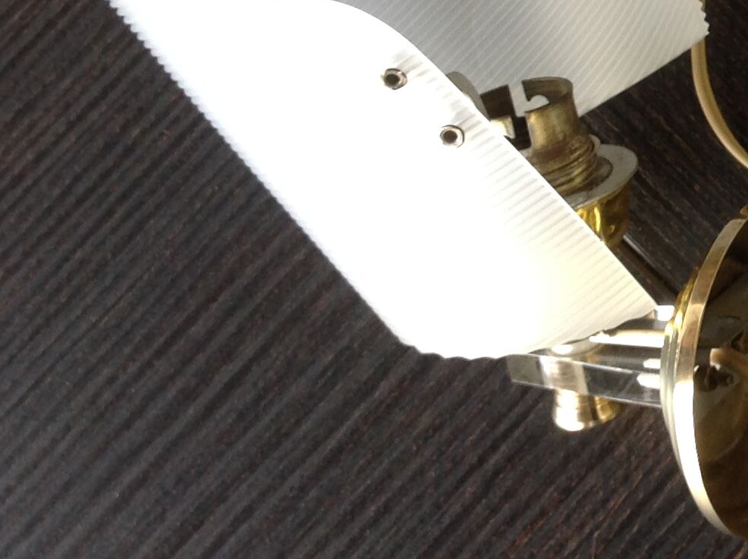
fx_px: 1986
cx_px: 935
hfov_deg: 19.8
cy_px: -76
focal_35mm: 92
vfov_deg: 15.5
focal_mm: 4.28
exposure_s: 1/40
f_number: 2.4
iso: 64
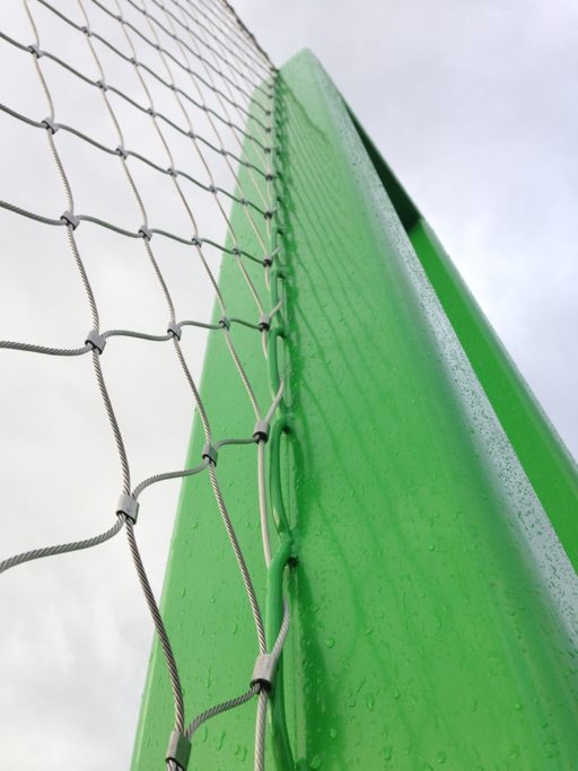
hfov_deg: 42.9
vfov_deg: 55.4
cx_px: 289
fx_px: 735
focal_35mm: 33
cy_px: 386
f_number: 2.4
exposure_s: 1/120
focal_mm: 4.12
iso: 50
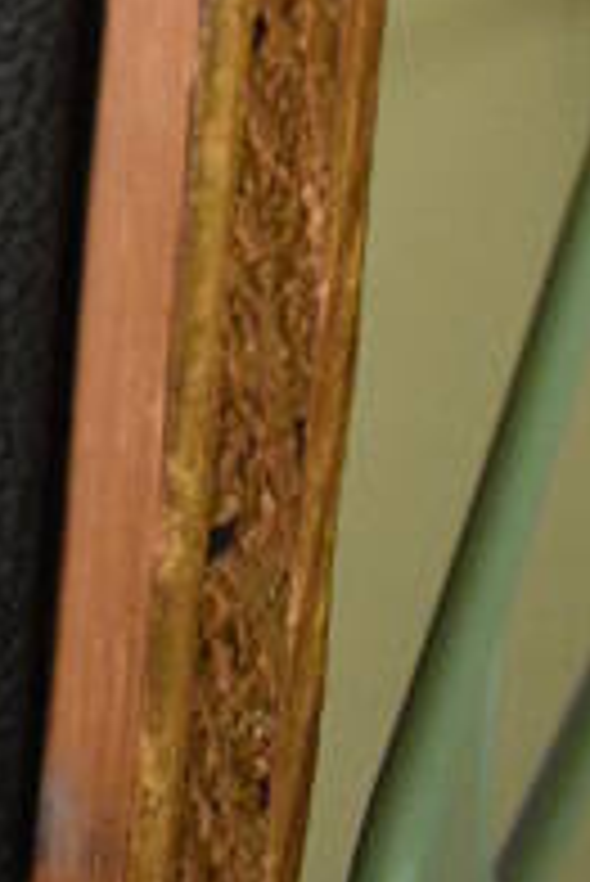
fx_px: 3092
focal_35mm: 126
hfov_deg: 10.0
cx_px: -626
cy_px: -727
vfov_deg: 14.3
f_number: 3.5
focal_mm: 18
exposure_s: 1/25
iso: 3200
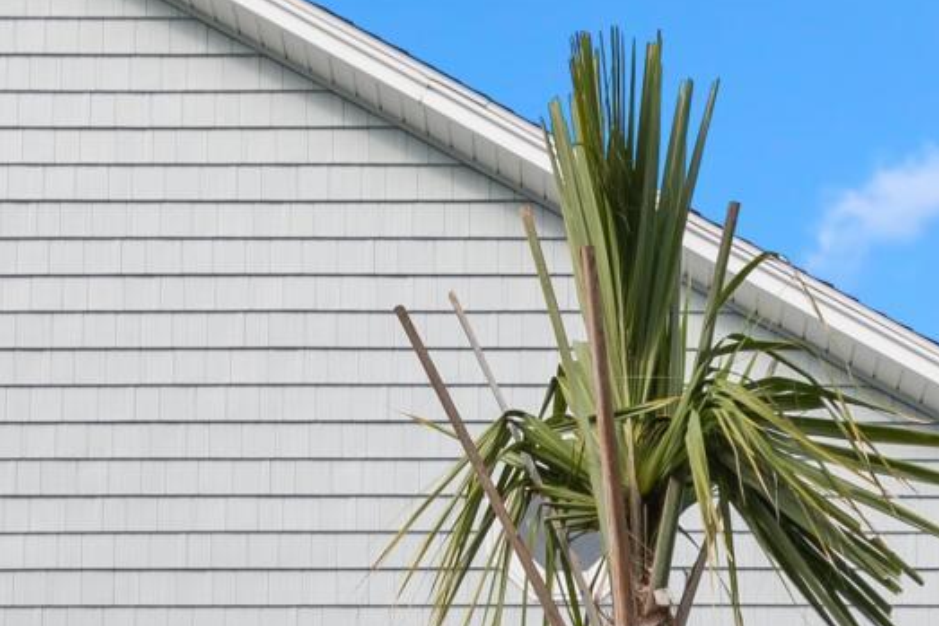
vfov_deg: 12.4
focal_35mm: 86
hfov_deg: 23.6
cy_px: 1523
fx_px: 2244
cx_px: 506
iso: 100
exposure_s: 1/125
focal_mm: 10
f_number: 5.6
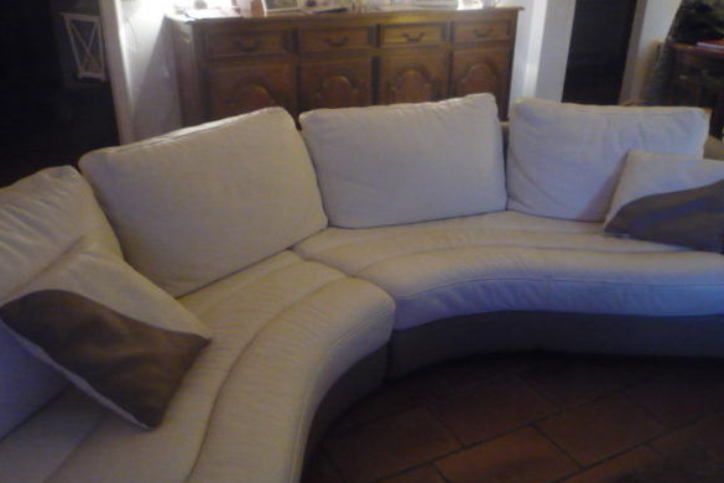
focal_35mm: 32
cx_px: 363
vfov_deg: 41.0
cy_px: 274
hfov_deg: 58.7
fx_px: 644
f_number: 3.3
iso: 800
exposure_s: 1/8
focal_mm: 5.2
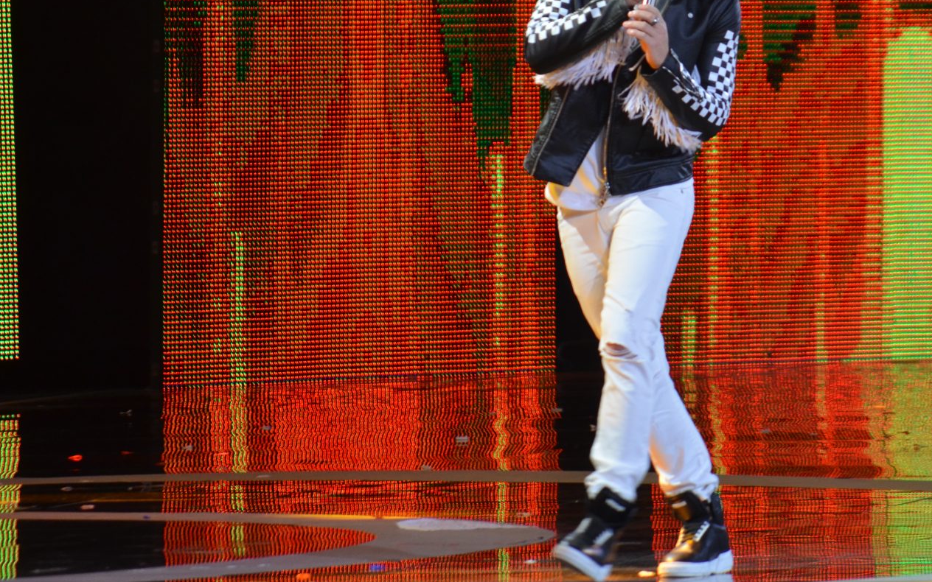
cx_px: 743
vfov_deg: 3.2
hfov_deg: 5.1
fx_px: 10359
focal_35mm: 408
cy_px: 95
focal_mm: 165
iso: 800
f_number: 5.3
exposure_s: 1/125
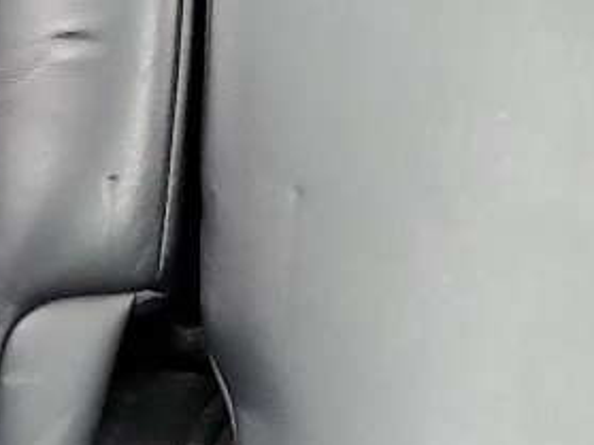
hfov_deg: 13.1
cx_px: 545
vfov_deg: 9.7
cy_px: -207
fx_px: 2556
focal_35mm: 149
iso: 290
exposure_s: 1/60.2
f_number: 1.5
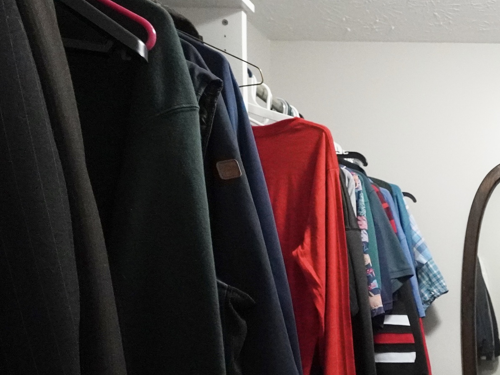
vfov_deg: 37.0
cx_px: 576
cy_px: 314
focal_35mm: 37
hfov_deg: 39.1
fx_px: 534
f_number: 4
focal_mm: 10
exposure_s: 1/160
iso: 5000
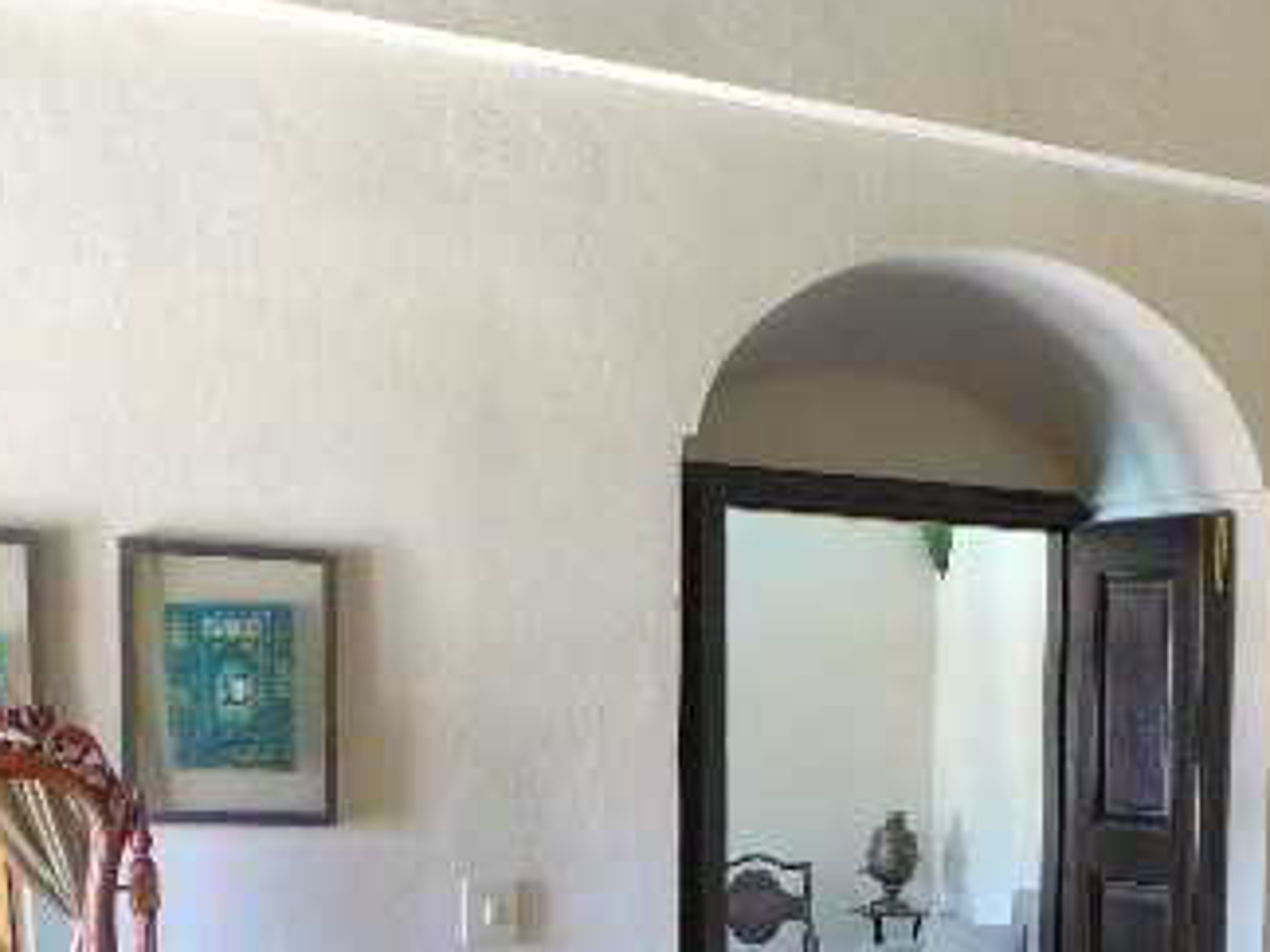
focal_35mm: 57
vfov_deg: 24.4
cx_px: 1325
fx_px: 2091
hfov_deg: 30.9
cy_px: 968
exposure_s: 1/60
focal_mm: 4.7
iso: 250
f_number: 1.4
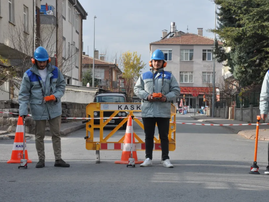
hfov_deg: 22.7
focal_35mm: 86
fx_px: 668
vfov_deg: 17.2
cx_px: 159
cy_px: 106
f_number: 14
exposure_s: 1/200
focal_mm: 48
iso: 500
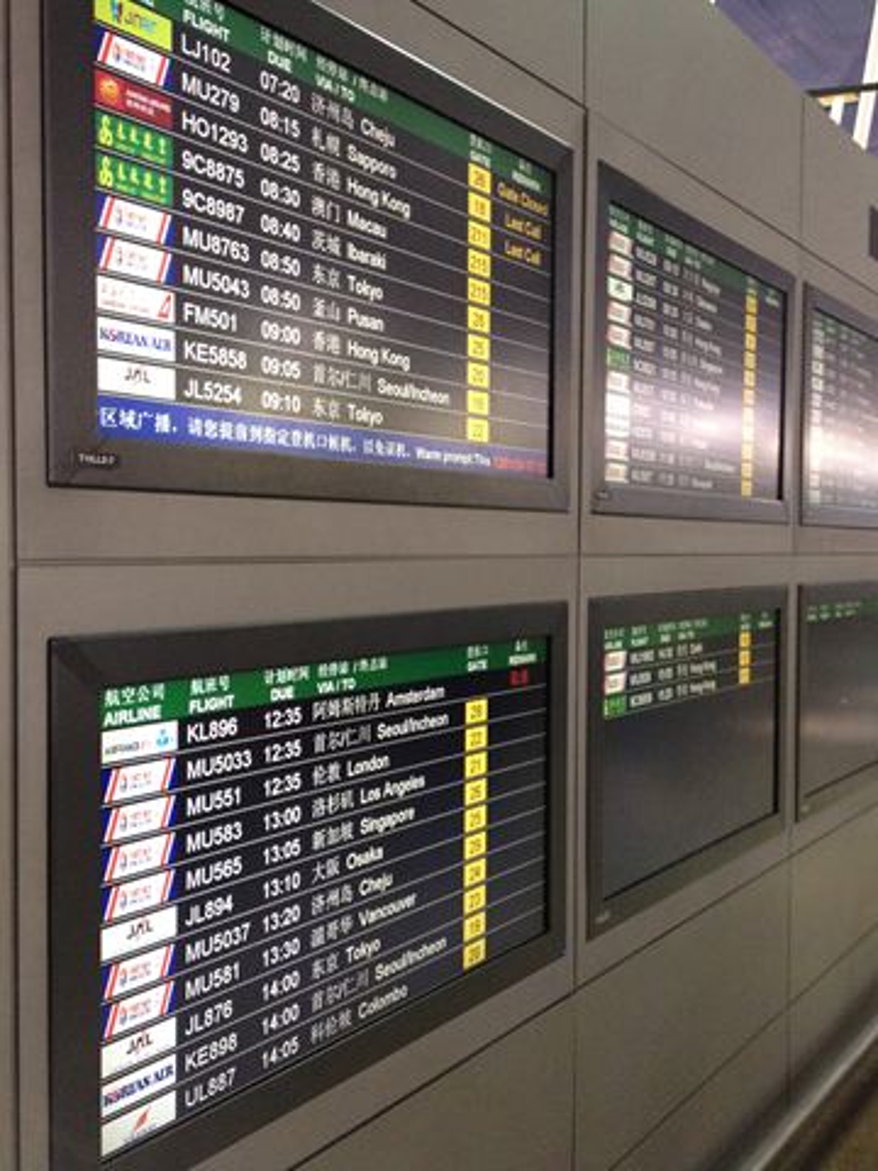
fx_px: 1184
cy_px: 586
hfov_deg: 40.7
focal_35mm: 35
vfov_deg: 52.6
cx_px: 439
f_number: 2.4
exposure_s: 1/20
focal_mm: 4.28
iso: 250
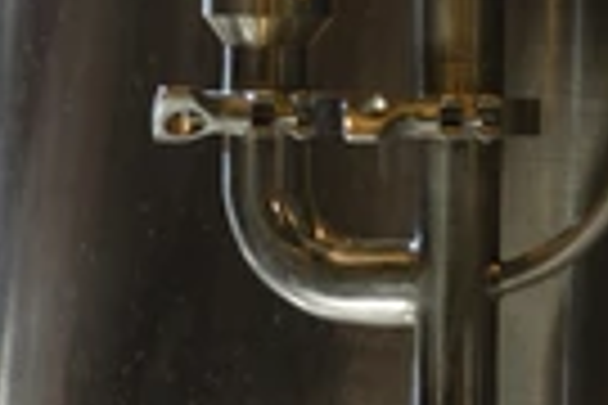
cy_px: 855
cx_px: -158
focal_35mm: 535
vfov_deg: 2.6
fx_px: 9035
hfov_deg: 3.8
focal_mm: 120
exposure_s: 1/100
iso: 400
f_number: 2.8
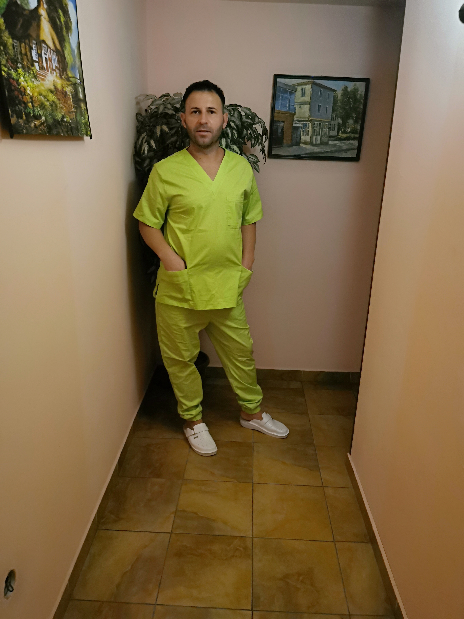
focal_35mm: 27
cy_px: 310
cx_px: 232
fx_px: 483
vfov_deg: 65.3
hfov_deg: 51.4
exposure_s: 1/16.7
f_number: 1.6
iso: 1600
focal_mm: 5.56
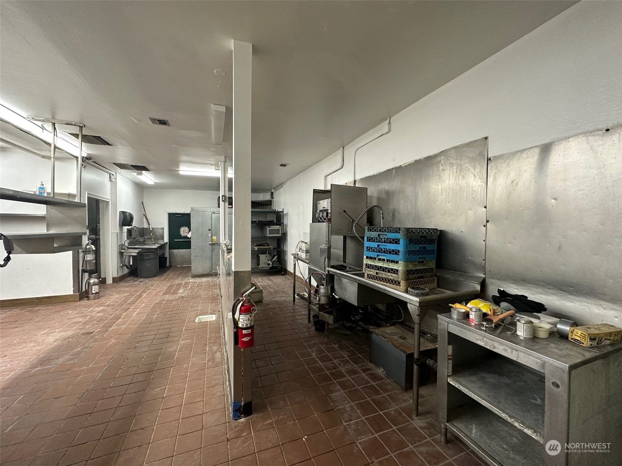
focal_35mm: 14
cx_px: 311
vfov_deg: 85.7
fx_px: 252
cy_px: 233
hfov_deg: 102.1
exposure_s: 1/60
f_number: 2.2
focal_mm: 2.22
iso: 200
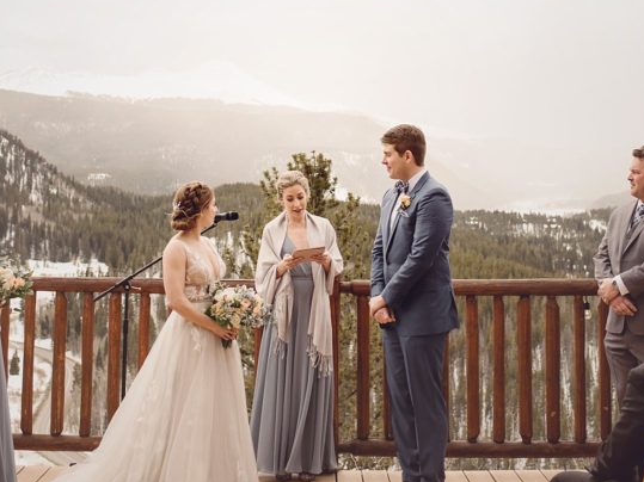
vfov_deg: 22.7
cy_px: 129
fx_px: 1190
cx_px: 315
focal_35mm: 64
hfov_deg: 30.3
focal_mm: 35
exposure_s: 1/2000
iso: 200
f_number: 3.2
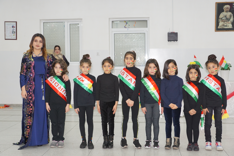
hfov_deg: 37.9
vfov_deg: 25.8
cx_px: 117
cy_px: 78
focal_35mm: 52
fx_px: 341
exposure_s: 1/160
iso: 640
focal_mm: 35
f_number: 4
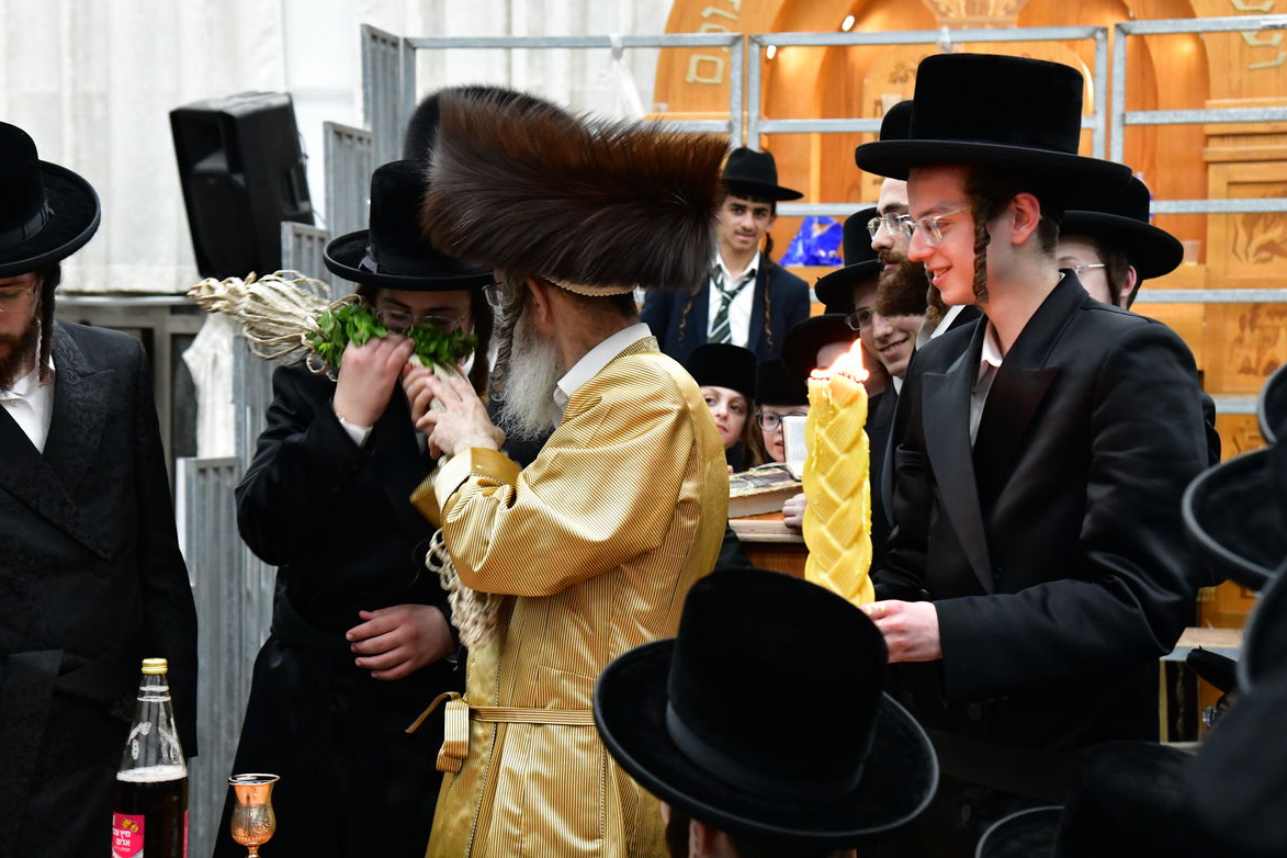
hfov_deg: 27.3
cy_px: 447
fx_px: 2645
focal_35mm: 74
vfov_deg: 18.4
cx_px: 702
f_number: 5.6
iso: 4000
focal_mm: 62
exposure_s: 1/100
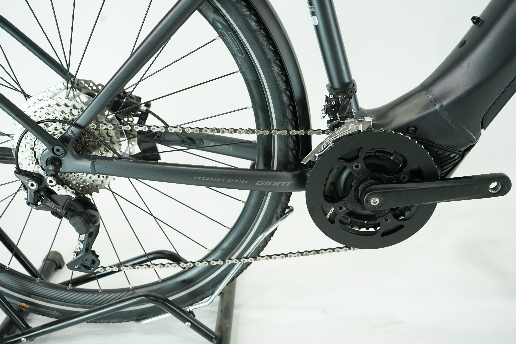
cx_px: 258
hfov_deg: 54.4
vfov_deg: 37.9
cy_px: 172
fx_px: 502
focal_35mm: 35
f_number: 5.6
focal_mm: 35
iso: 2500
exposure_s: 1/200
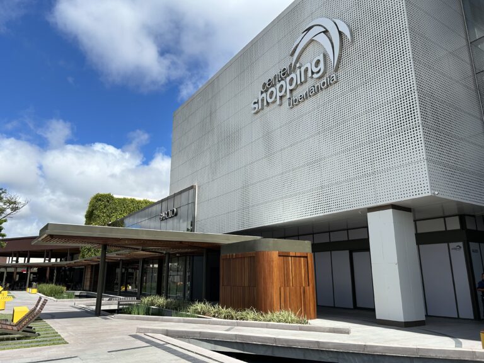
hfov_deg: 67.3
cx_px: 242
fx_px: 364
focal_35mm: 26
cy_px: 182
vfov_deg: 53.1
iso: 50
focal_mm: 5.7
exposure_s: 1/5076
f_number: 1.5
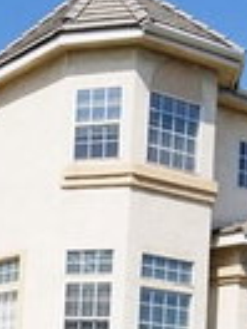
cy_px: 369
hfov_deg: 15.4
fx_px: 799
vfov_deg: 21.9
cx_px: -181
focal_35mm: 84
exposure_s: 1/3064
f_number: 1.7
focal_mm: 4.2
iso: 50
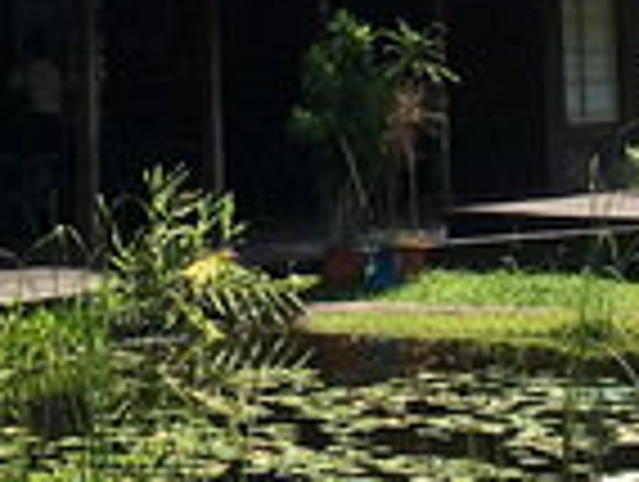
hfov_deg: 12.0
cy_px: -333
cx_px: 22
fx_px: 3014
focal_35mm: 163
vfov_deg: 8.8
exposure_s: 1/1637
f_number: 2.2
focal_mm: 4.15
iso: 25
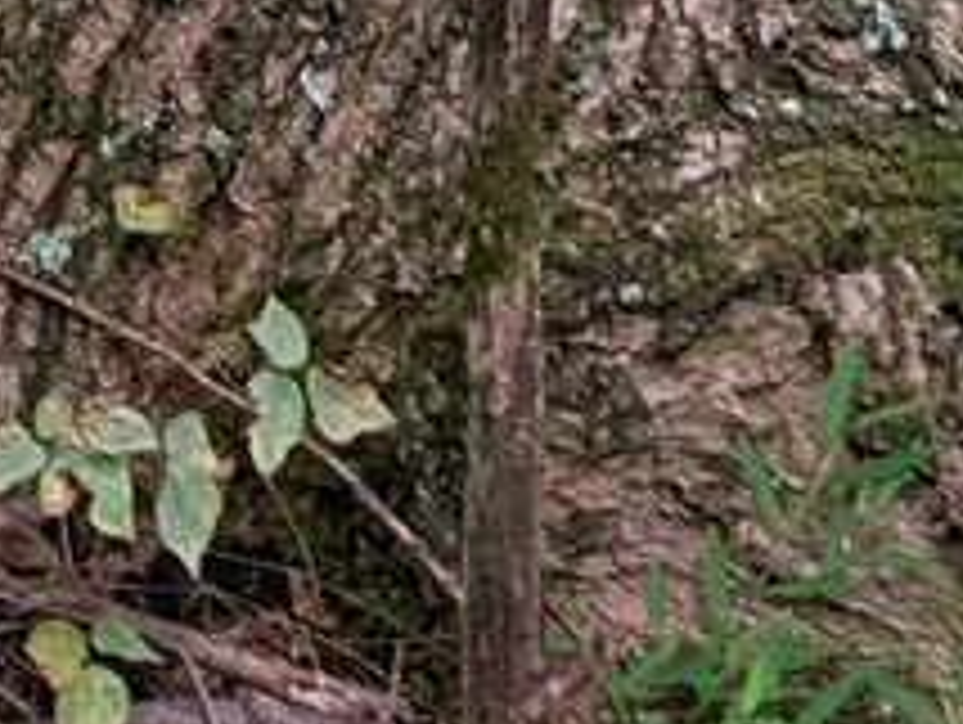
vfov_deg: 7.5
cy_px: -1599
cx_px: 763
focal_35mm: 169
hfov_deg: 11.6
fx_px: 4707
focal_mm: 6.9
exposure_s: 1/98.1
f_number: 1.68
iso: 94
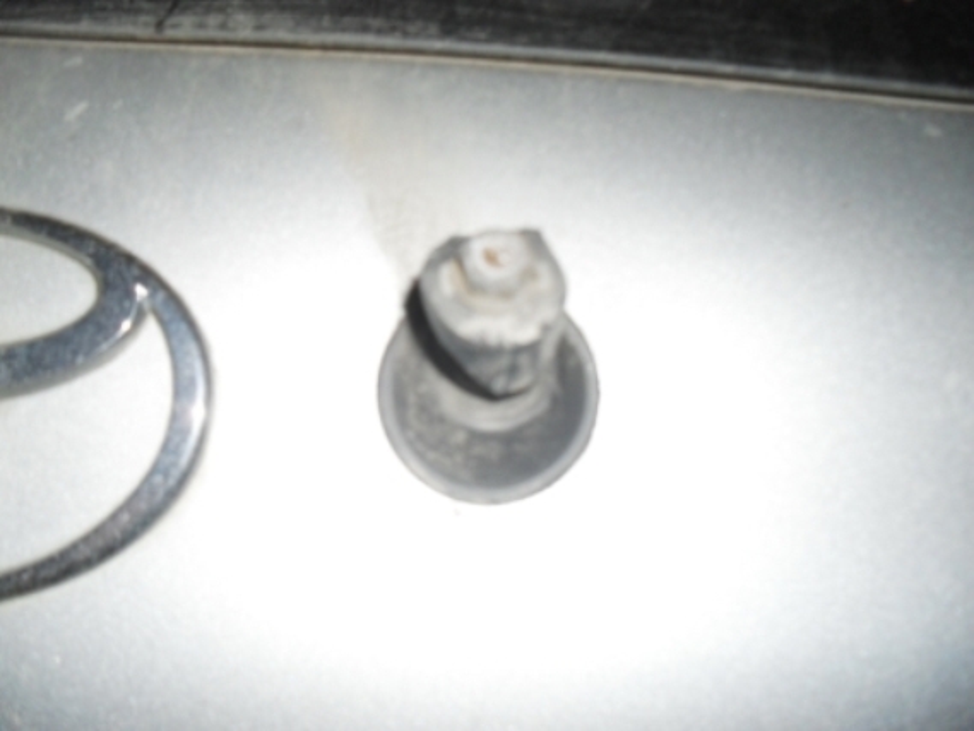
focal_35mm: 35
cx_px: 487
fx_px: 985
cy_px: 366
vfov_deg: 40.7
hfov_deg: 52.6
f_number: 3.2
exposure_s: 1/45
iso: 200
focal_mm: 6.3
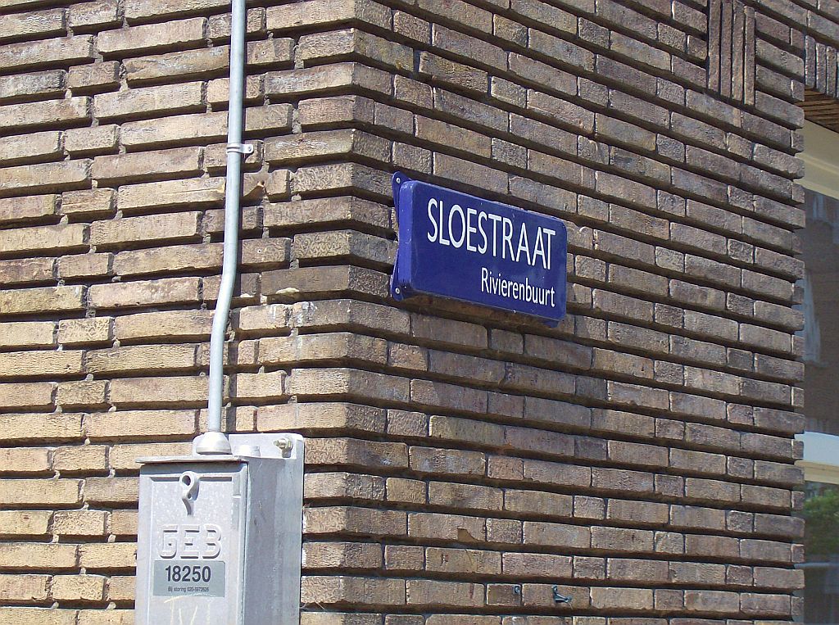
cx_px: 420
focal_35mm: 108
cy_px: 312
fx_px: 2612
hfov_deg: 18.3
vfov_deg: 13.7
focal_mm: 18
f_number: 4.8
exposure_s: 1/308
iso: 100
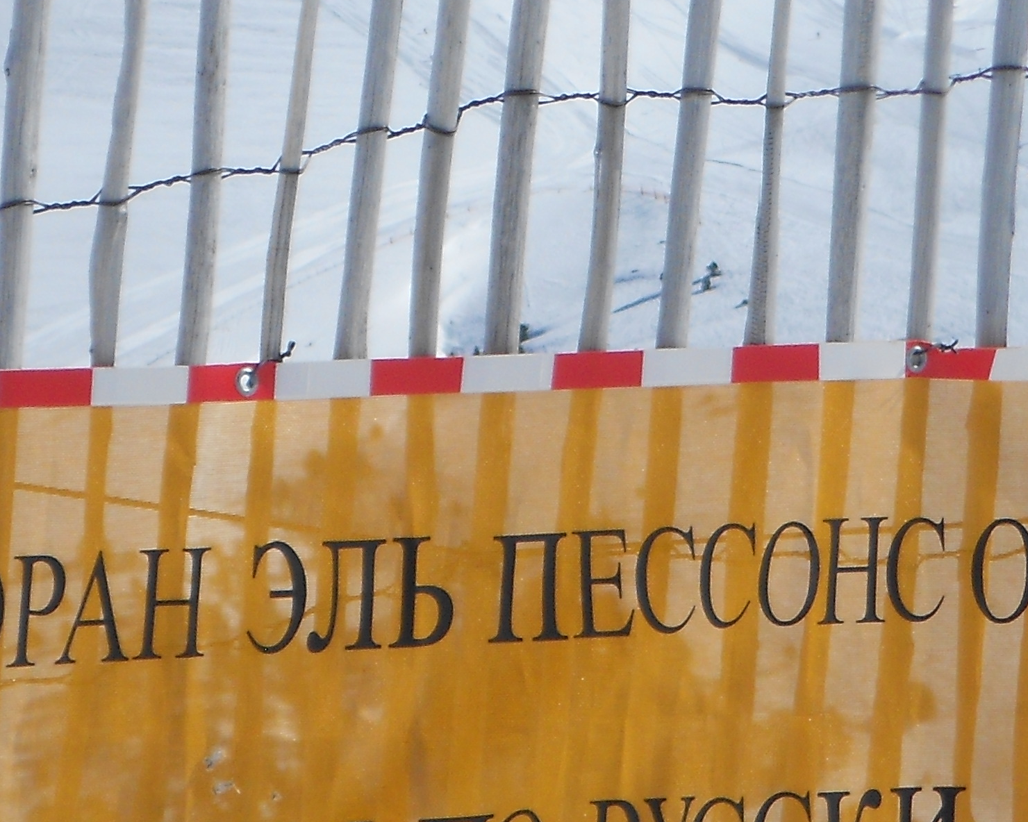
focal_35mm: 322
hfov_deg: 6.0
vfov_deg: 4.8
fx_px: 9797
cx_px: 711
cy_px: 598
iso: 80
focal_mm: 20.1
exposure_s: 1/1000
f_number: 6
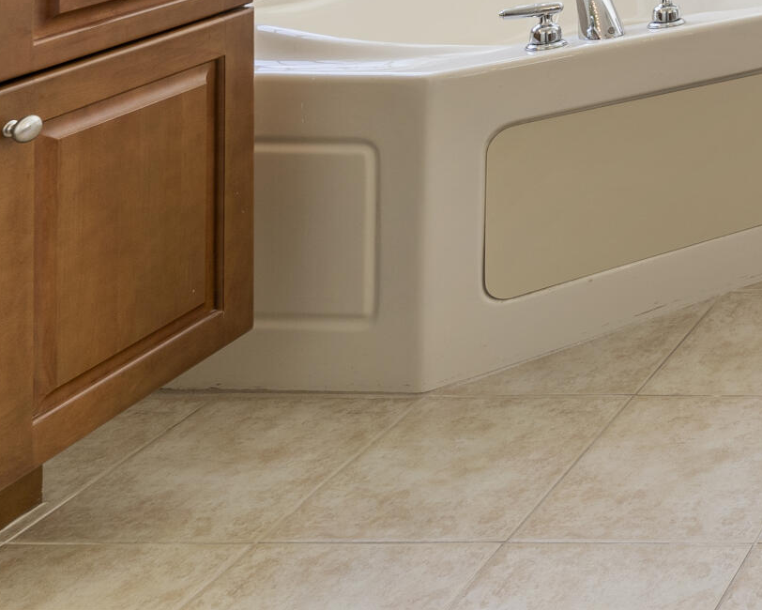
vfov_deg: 22.5
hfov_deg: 23.6
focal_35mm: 54
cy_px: -328
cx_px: 1266
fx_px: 1220
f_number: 9
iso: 200
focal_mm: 15.6
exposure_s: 1/6
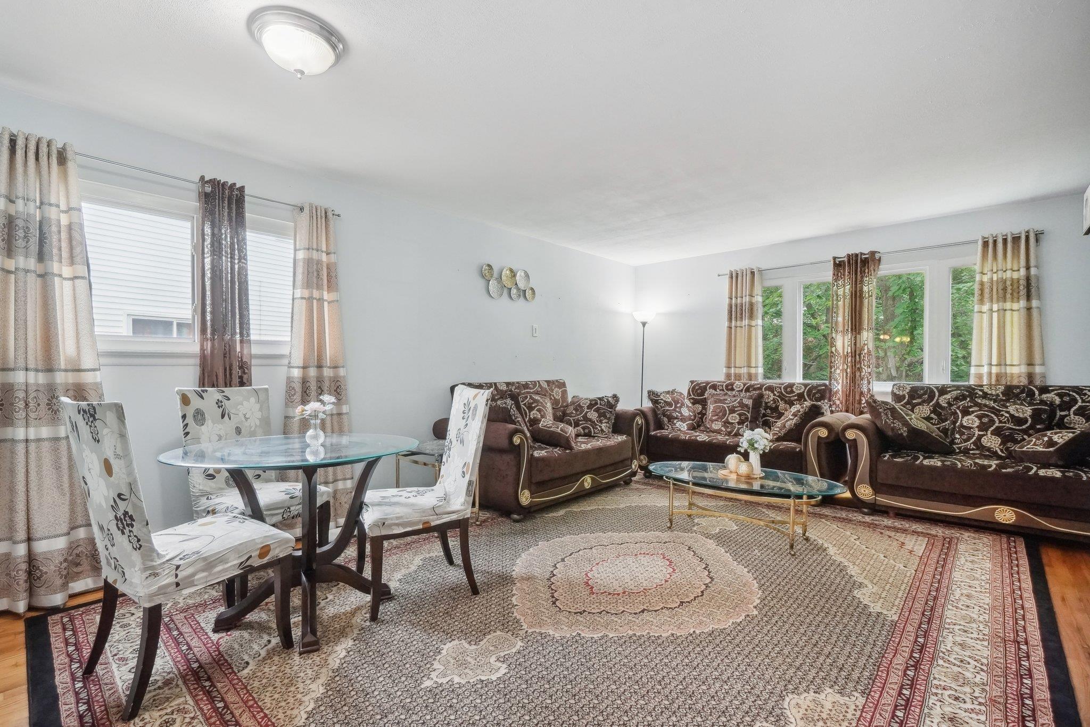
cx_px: 545
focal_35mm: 15
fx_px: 454
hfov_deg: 100.4
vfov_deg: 77.3
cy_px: 364
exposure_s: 1/30
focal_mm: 10
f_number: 8
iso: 2500
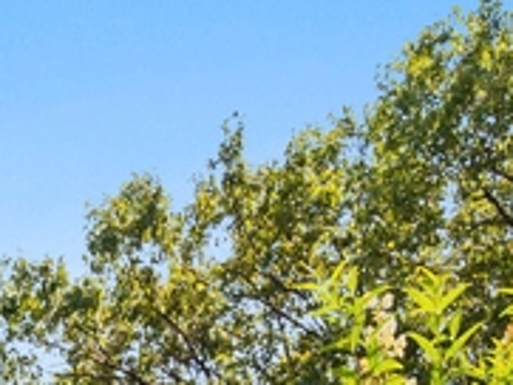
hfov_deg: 10.7
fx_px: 2165
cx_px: -856
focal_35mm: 146
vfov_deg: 7.7
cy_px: 1421
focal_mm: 17
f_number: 8
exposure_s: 1/320
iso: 200
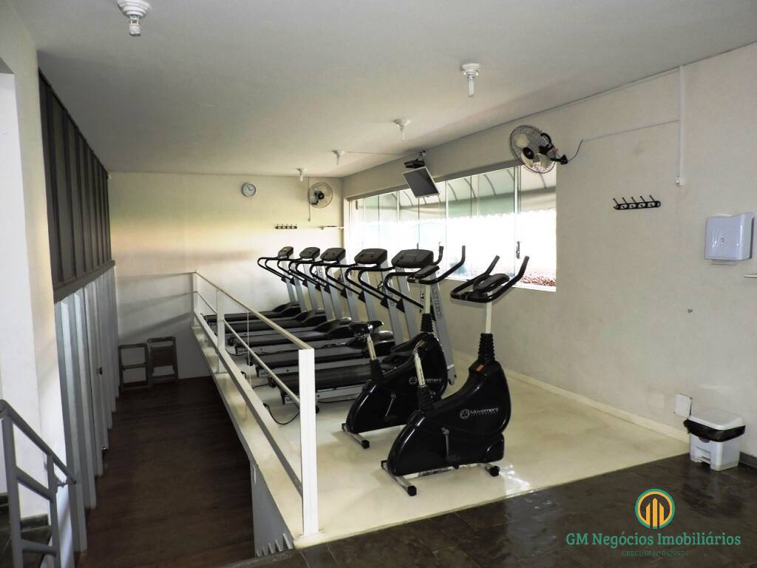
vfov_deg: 56.8
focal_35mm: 24
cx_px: 378
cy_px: 284
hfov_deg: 71.6
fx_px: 525
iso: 360
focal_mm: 4.3
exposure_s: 1/40
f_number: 3
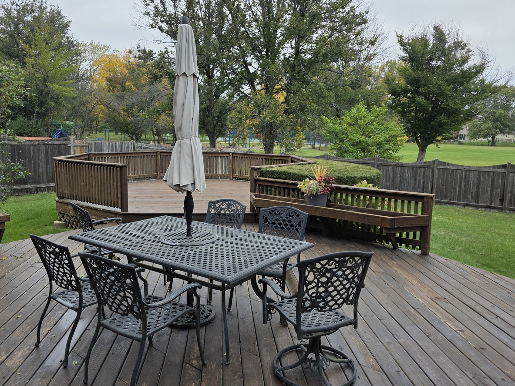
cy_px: 180
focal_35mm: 28
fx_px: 417
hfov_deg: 63.4
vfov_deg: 49.7
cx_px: 258
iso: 80
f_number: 1.7
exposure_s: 1/1546
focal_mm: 6.3
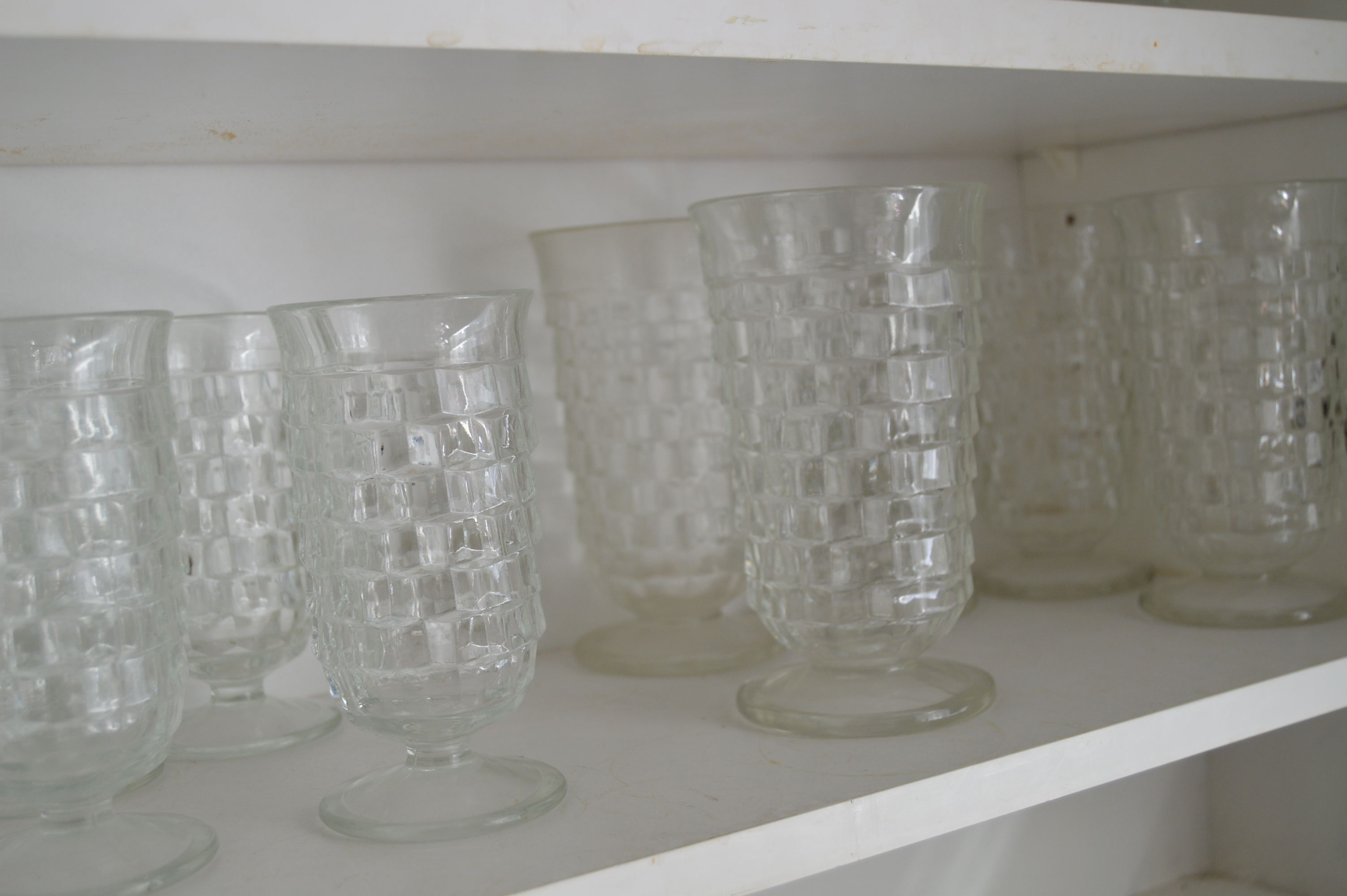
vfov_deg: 29.8
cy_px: 448
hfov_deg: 43.6
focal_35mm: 45
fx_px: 1682
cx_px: 674
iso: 400
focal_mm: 30
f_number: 5.6
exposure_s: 1/100
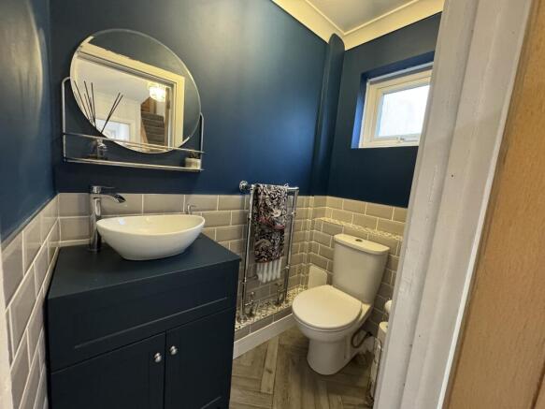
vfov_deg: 85.7
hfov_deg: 102.1
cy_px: 204
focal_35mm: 14
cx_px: 272
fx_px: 220
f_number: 2.2
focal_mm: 2.22
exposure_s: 1/50
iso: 800
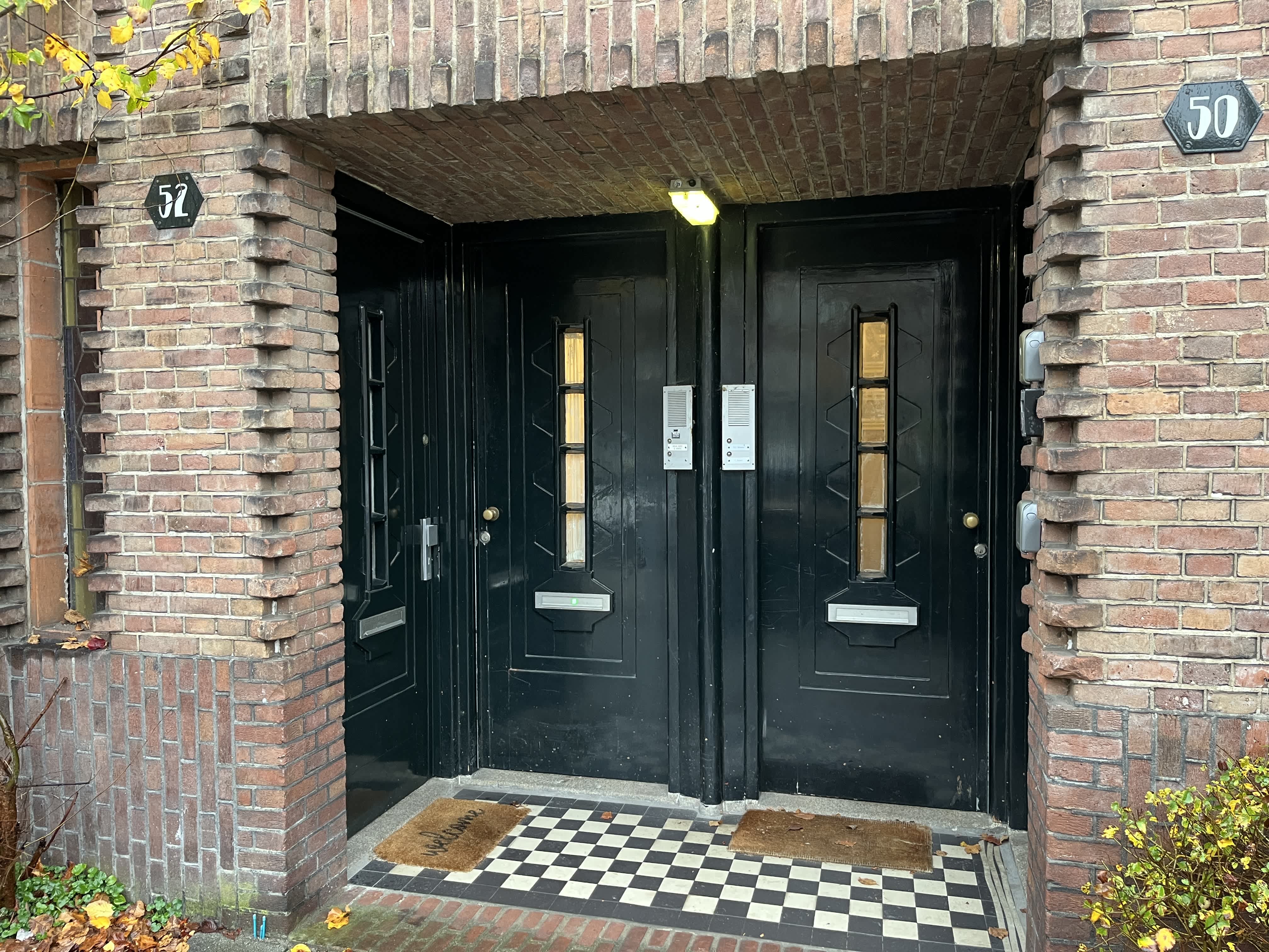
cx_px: 634
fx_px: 953
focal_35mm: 26
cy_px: 476
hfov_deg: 67.3
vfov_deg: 53.1
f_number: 1.6
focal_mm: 5.1
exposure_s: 1/60
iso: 200
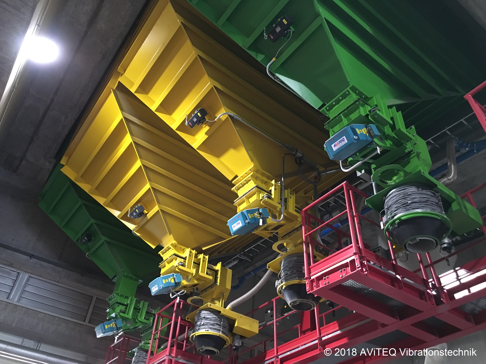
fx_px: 407
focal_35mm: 29
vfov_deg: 48.2
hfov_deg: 61.7
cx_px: 243
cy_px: 182
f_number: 2.2
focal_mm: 4.15
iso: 200
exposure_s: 1/17
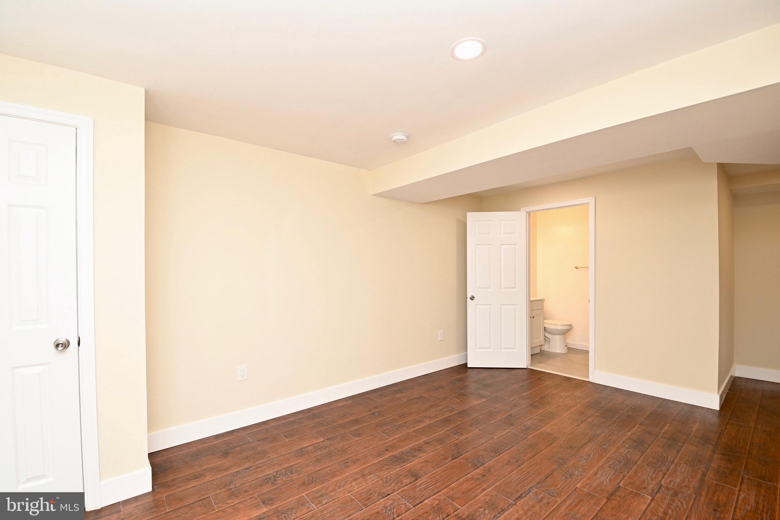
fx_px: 325
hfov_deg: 100.4
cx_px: 390
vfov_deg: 77.3
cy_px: 260
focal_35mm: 15
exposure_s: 1/25
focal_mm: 10
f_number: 7.1
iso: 320
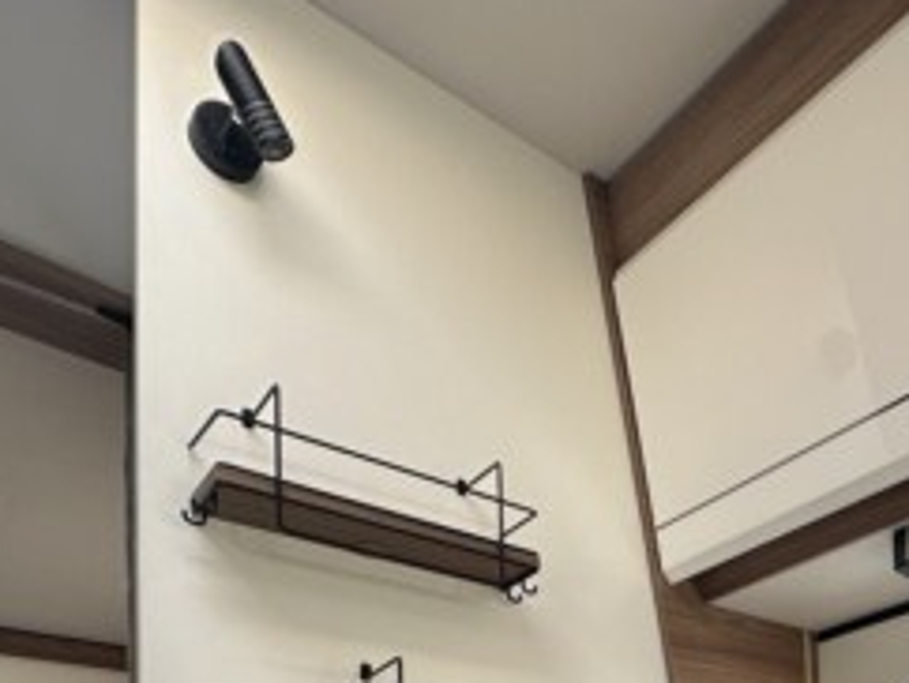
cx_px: 763
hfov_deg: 46.7
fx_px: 973
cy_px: 886
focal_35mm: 37
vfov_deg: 30.6
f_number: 2.2
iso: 50
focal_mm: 2.22
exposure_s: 1/99
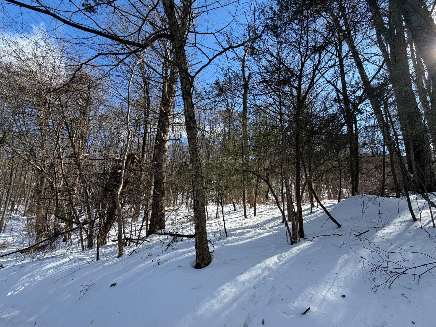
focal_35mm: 15
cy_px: 172
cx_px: 228
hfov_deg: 98.1
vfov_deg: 81.7
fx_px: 189
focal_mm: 2.22
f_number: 2.2
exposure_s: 1/760
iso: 40
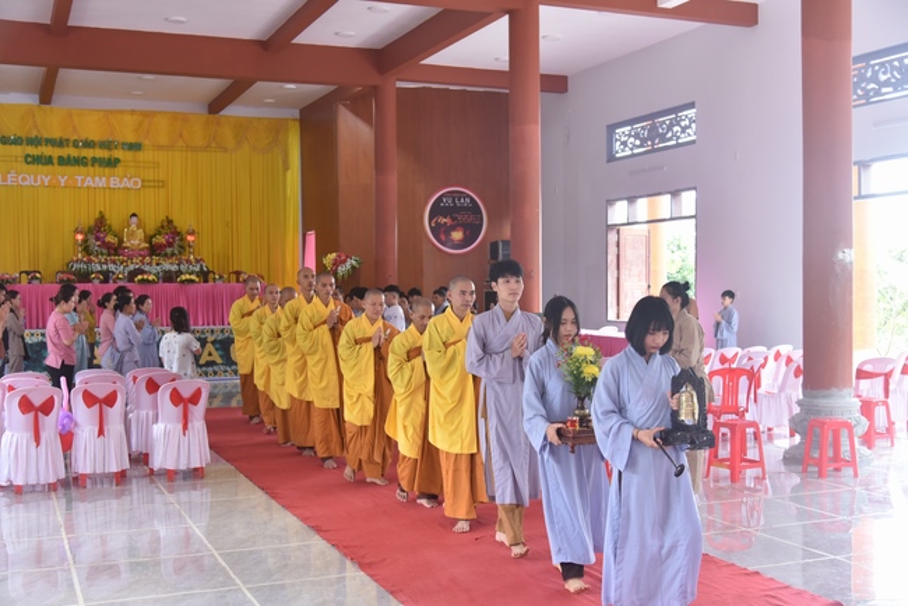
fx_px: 1009
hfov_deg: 48.4
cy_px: 303
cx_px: 454
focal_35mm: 40
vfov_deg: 33.4
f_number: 4.5
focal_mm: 40
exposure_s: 1/160
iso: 1600
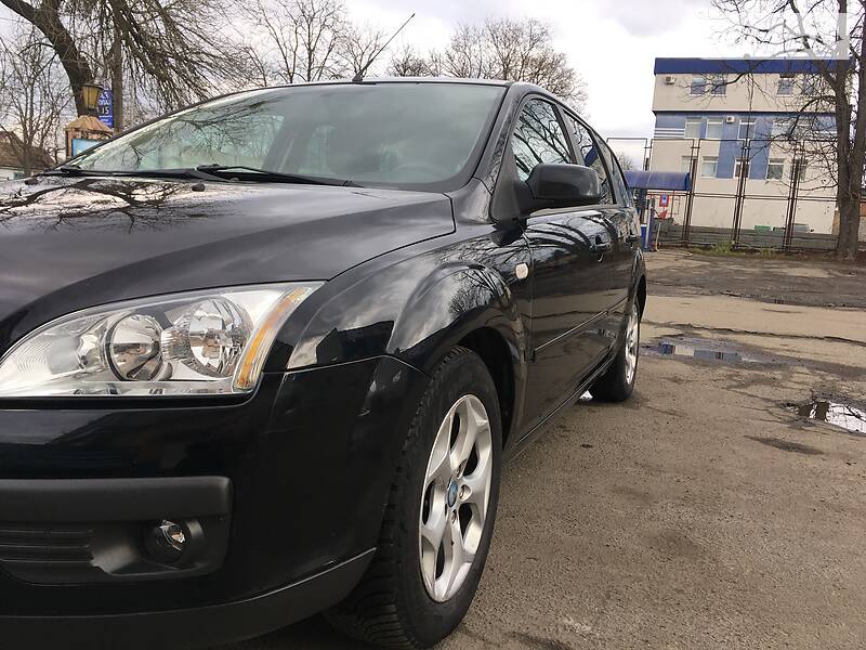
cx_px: 433
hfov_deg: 61.7
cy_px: 325
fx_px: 726
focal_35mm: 29
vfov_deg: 48.2
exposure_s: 1/239
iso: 25
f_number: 2.2
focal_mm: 4.2
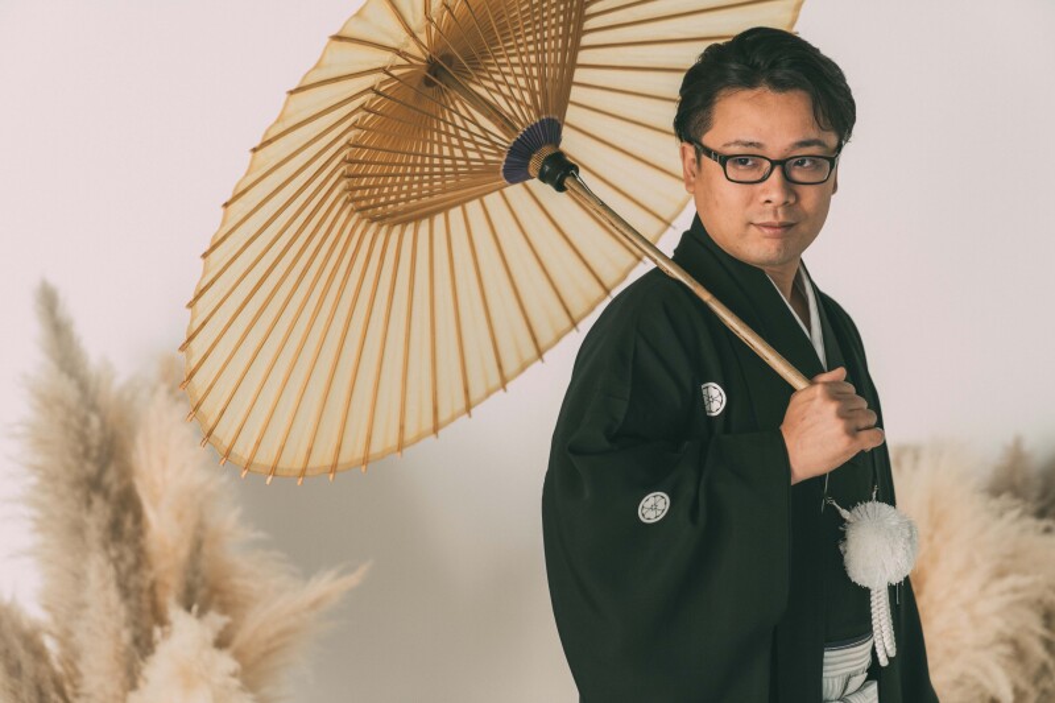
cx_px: 528
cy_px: 352
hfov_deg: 28.8
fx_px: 2051
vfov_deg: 19.4
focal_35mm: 70
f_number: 2.8
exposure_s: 1/100
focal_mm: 70
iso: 500
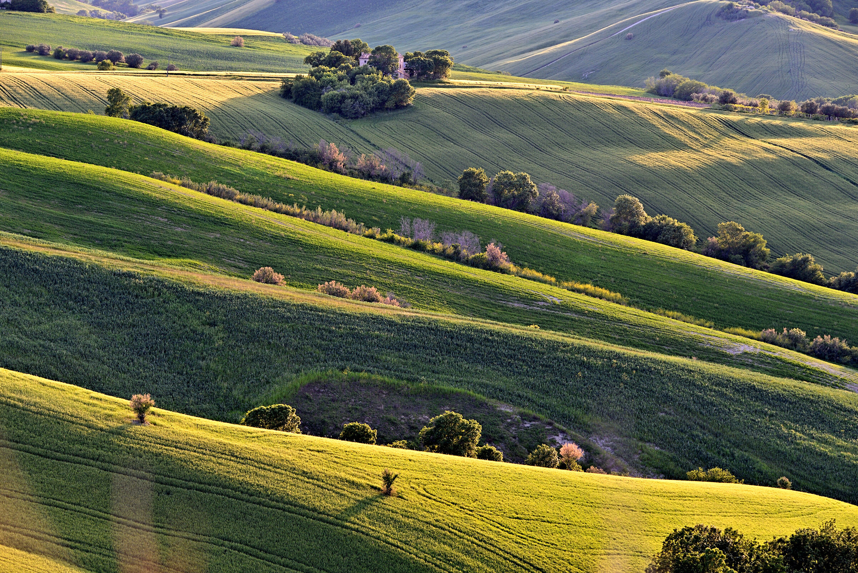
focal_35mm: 155
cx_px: 429
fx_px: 3695
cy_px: 286
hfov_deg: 13.2
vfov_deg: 8.9
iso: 320
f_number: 9
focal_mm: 155
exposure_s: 1/80
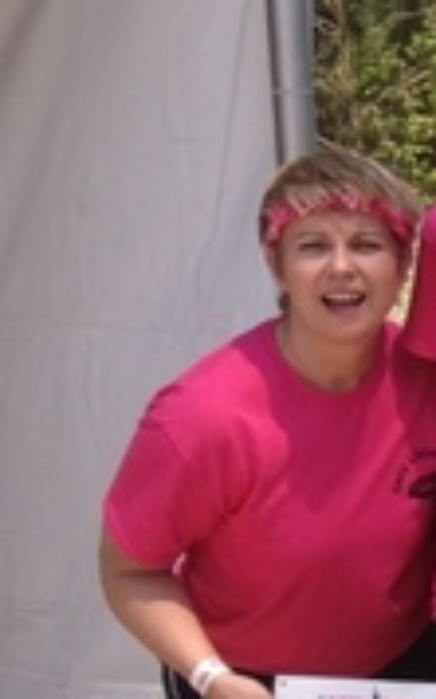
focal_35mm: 150
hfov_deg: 7.8
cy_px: 652
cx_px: 1222
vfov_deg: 13.8
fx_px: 2856
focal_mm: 4.28
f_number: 2.4
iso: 50
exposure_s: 1/756
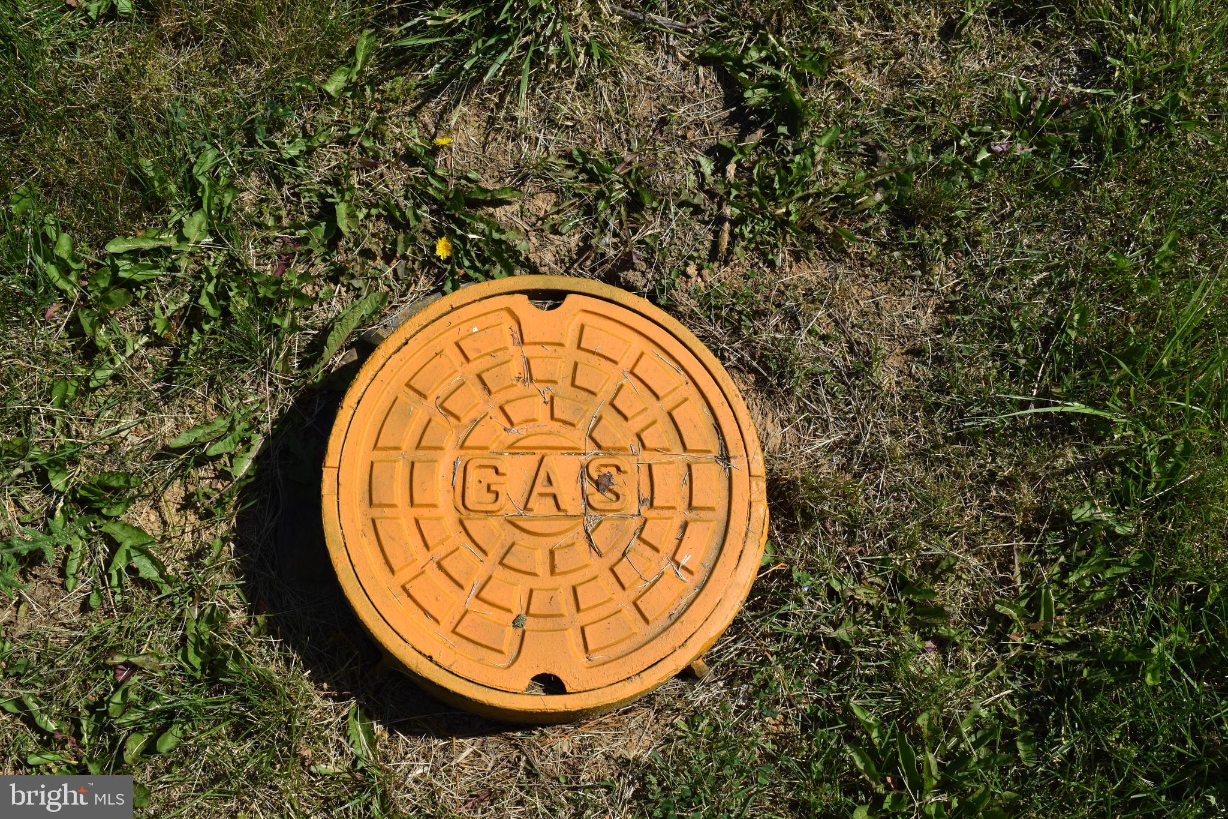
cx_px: 614
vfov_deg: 31.9
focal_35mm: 42
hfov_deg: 46.4
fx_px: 1432
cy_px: 410
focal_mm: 28
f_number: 11
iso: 200
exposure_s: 1/500
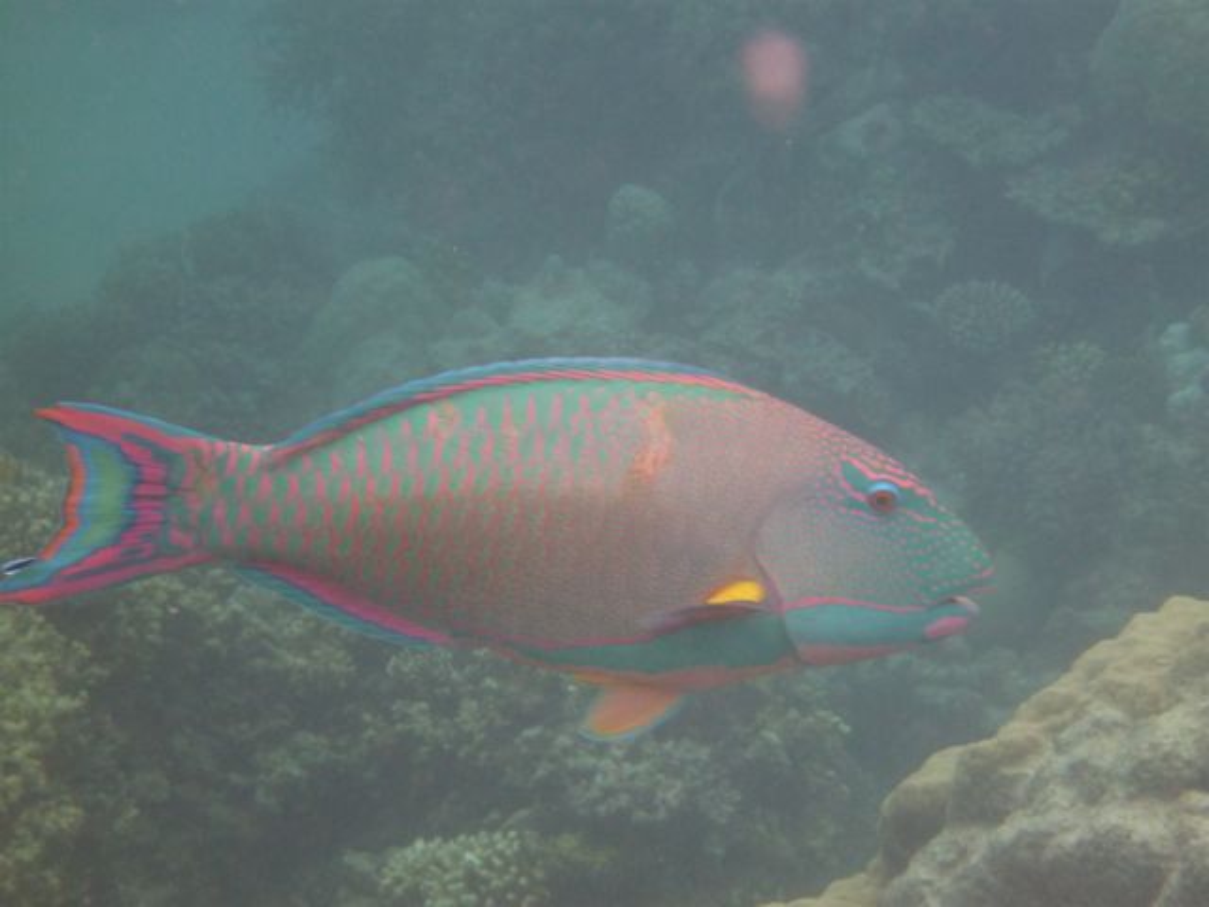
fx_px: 4471
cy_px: 454
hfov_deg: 15.4
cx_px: 604
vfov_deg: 11.6
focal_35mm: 128
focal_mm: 22.8
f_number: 5.9
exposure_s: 1/125
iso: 320
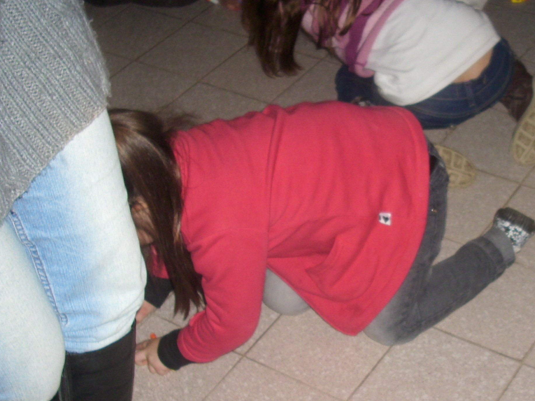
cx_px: 415
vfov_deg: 26.5
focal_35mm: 55
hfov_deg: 34.1
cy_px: 239
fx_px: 850
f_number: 2.8
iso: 100
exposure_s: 1/30
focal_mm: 6.2
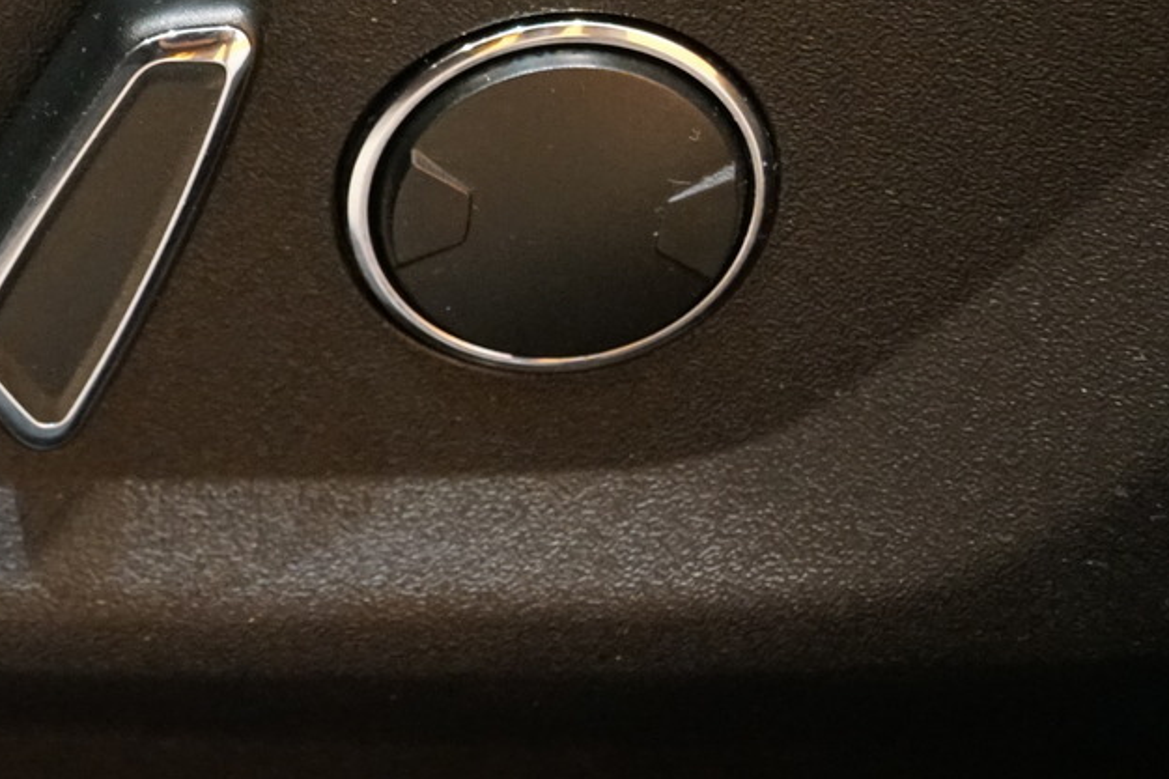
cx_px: -248
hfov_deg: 19.0
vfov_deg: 13.3
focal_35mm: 101
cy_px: -75
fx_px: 3279
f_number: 5.6
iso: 3200
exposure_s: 1/25
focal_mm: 26
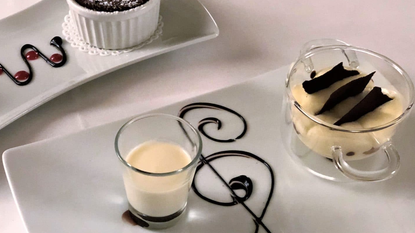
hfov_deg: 33.3
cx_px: 208
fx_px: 693
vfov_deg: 19.1
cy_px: 133
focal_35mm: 63
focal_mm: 6.6
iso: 1250
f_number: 2.8
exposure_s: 1/50
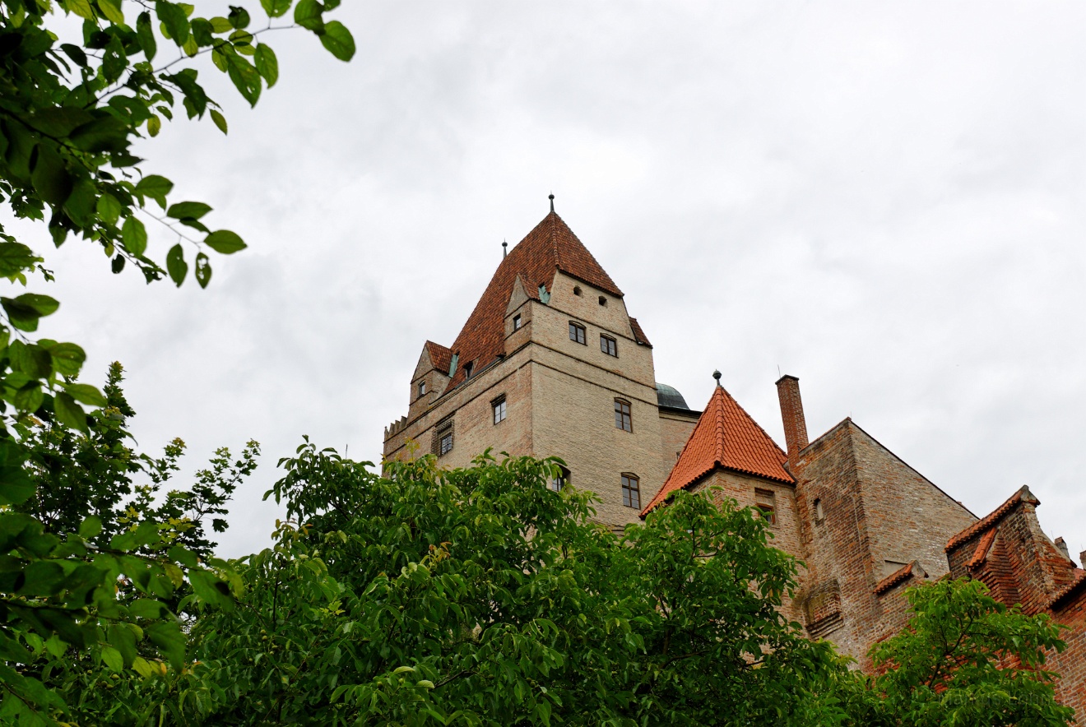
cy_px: 364
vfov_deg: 37.0
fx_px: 1087
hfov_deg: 53.1
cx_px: 543
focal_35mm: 36
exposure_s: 1/250
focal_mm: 24
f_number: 8
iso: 100
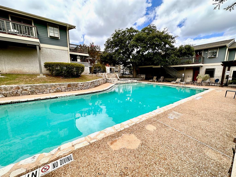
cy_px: 88
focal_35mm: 14
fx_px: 95
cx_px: 118
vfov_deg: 85.7
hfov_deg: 102.1
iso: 50
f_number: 2.2
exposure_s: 1/1208
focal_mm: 2.22
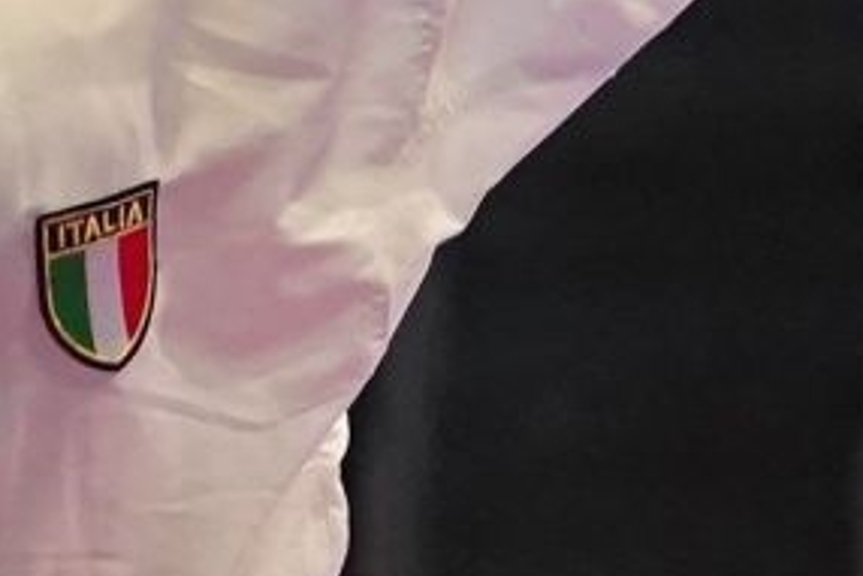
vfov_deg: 2.1
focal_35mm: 661
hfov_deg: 3.1
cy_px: 549
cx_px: -1642
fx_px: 15853
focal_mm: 70
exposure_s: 1/500
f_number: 2.8
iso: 5000
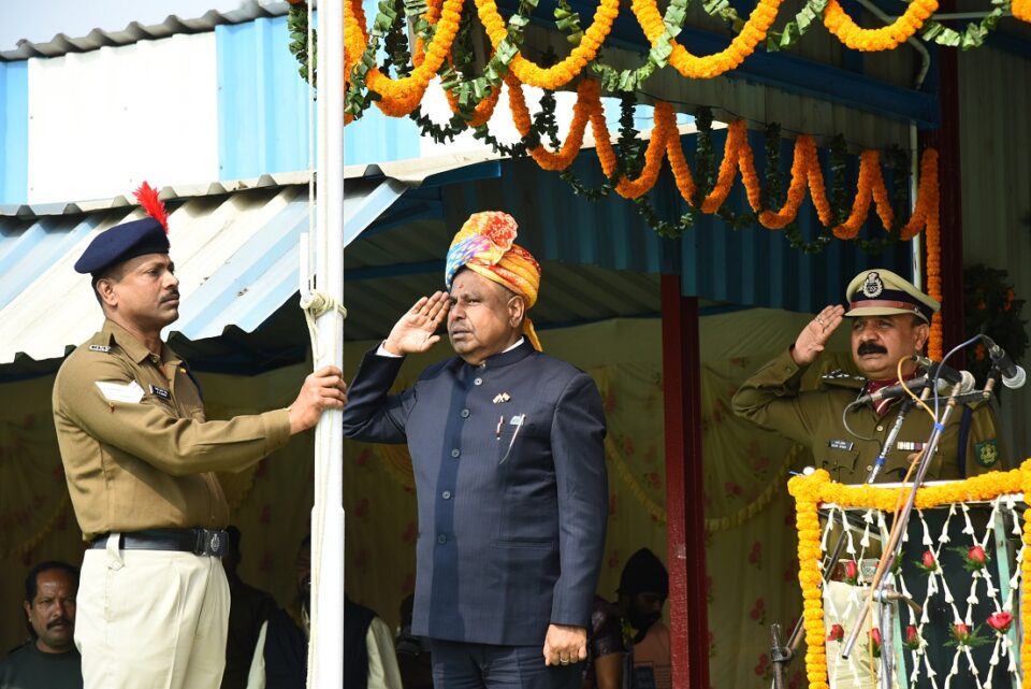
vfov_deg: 13.1
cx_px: 516
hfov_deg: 19.4
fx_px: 3008
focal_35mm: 105
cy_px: 344
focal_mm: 105
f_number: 5.6
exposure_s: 1/500
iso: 320
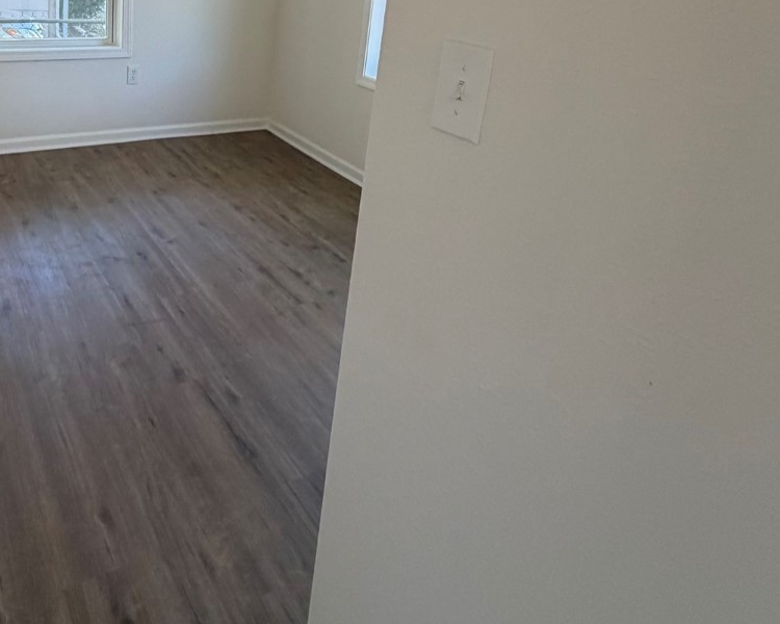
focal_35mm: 28
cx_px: 210
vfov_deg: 47.4
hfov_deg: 59.4
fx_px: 646
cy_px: 88
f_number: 2.2
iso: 320
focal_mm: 2.22
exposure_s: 1/81
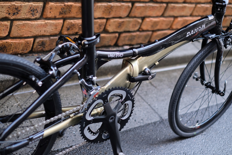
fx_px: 342
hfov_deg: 37.5
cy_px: 78
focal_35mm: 53
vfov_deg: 25.5
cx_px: 116
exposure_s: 1/320
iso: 800
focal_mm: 35
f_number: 2
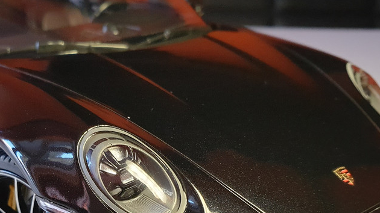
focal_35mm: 48
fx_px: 484
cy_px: 221
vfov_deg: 23.7
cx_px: 131
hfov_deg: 42.4
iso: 250
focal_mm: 4.3
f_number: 2.4
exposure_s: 1/46
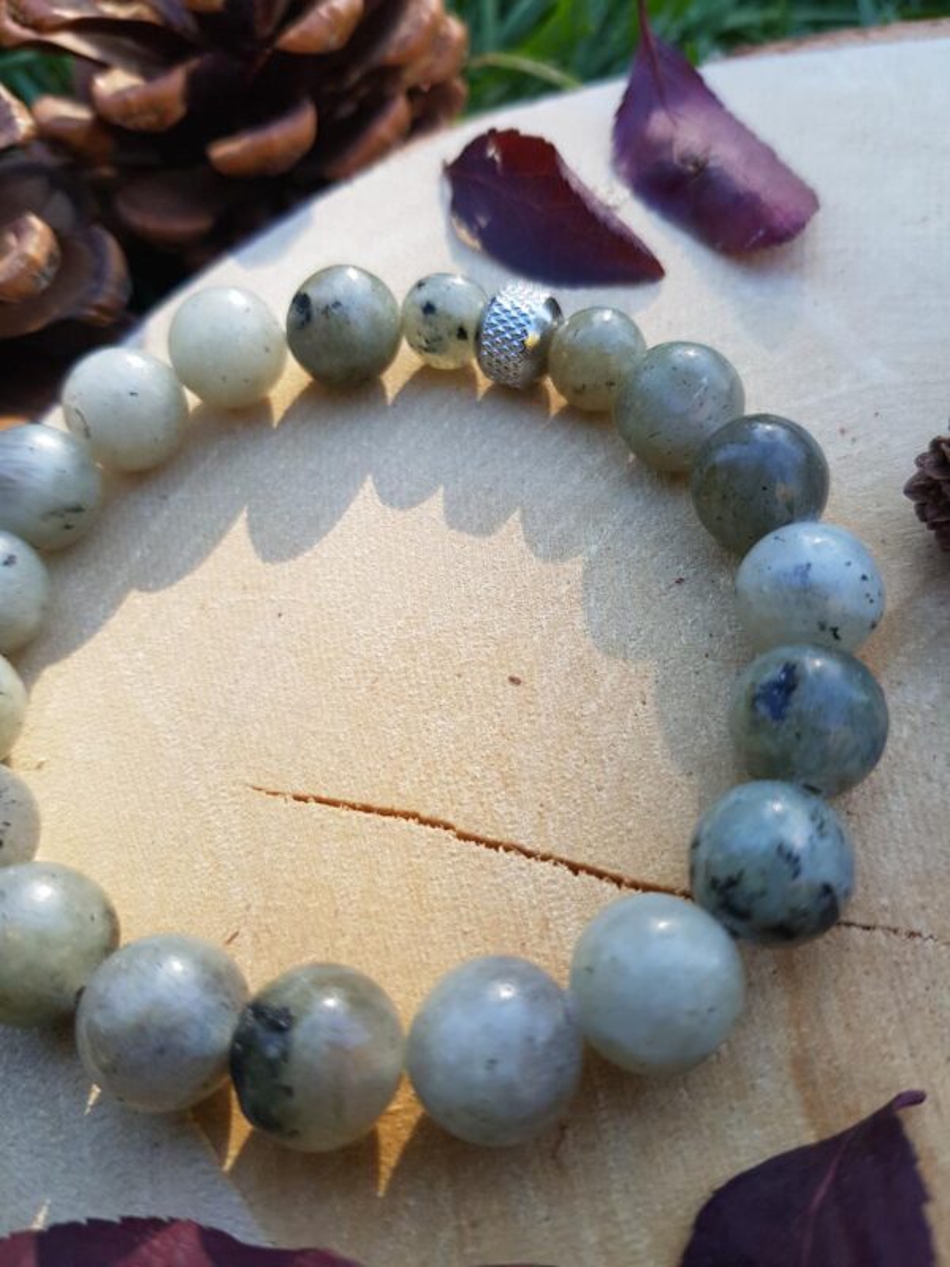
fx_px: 951
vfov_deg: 67.3
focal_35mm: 26
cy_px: 634
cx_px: 475
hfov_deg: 53.1
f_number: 1.7
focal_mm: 4.2
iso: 40
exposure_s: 1/197
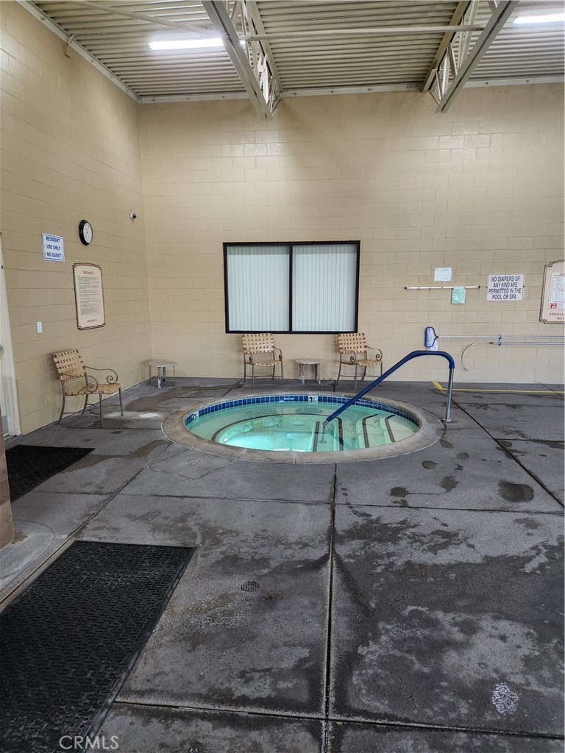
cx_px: 282
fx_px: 501
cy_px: 376
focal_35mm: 23
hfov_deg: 58.9
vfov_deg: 73.9
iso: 320
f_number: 1.8
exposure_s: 1/120
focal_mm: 5.4
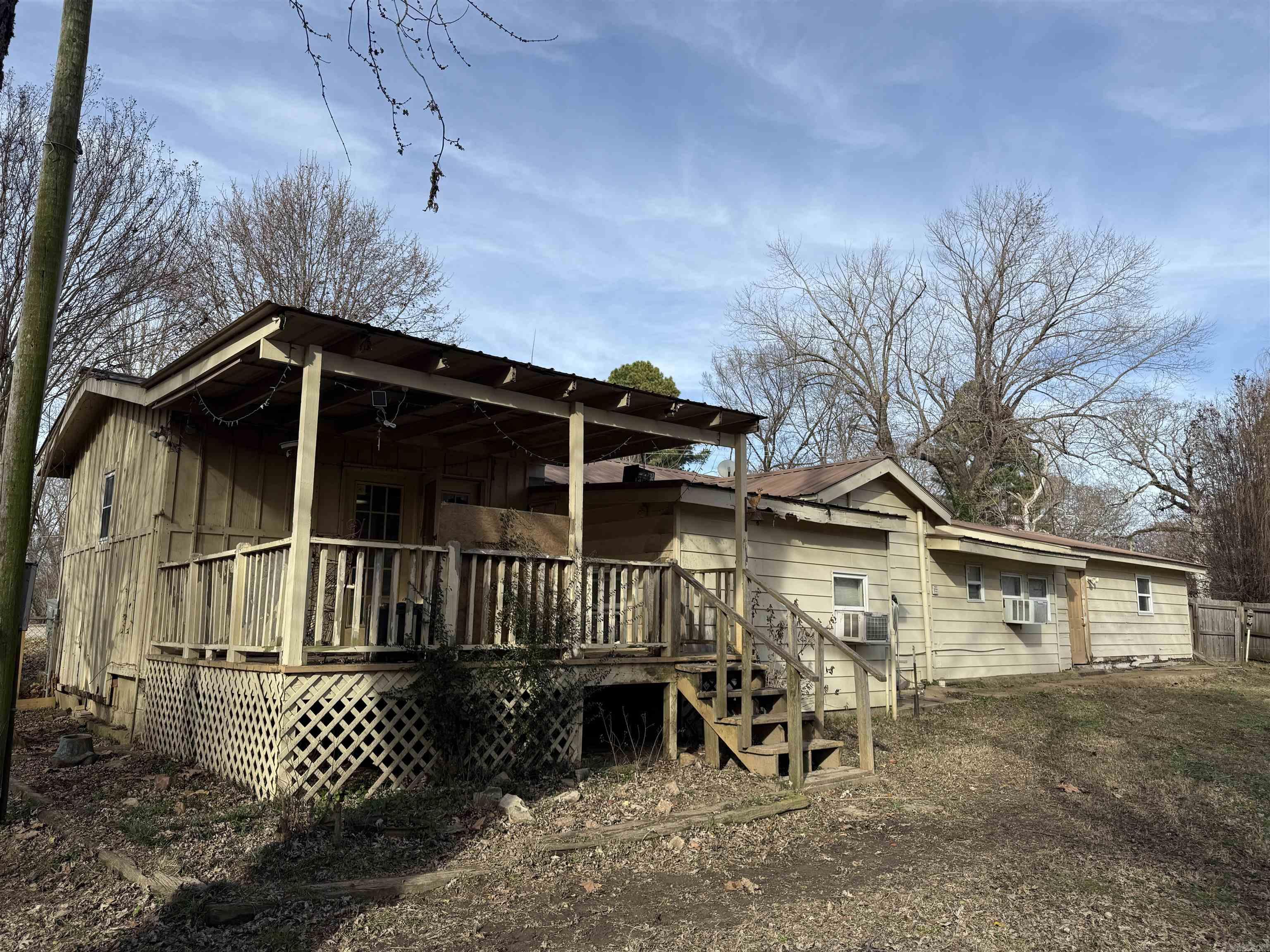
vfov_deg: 56.8
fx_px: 881
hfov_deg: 71.6
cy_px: 476
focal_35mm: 24
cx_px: 635
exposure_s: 1/3425
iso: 80
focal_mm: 6.76
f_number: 1.78
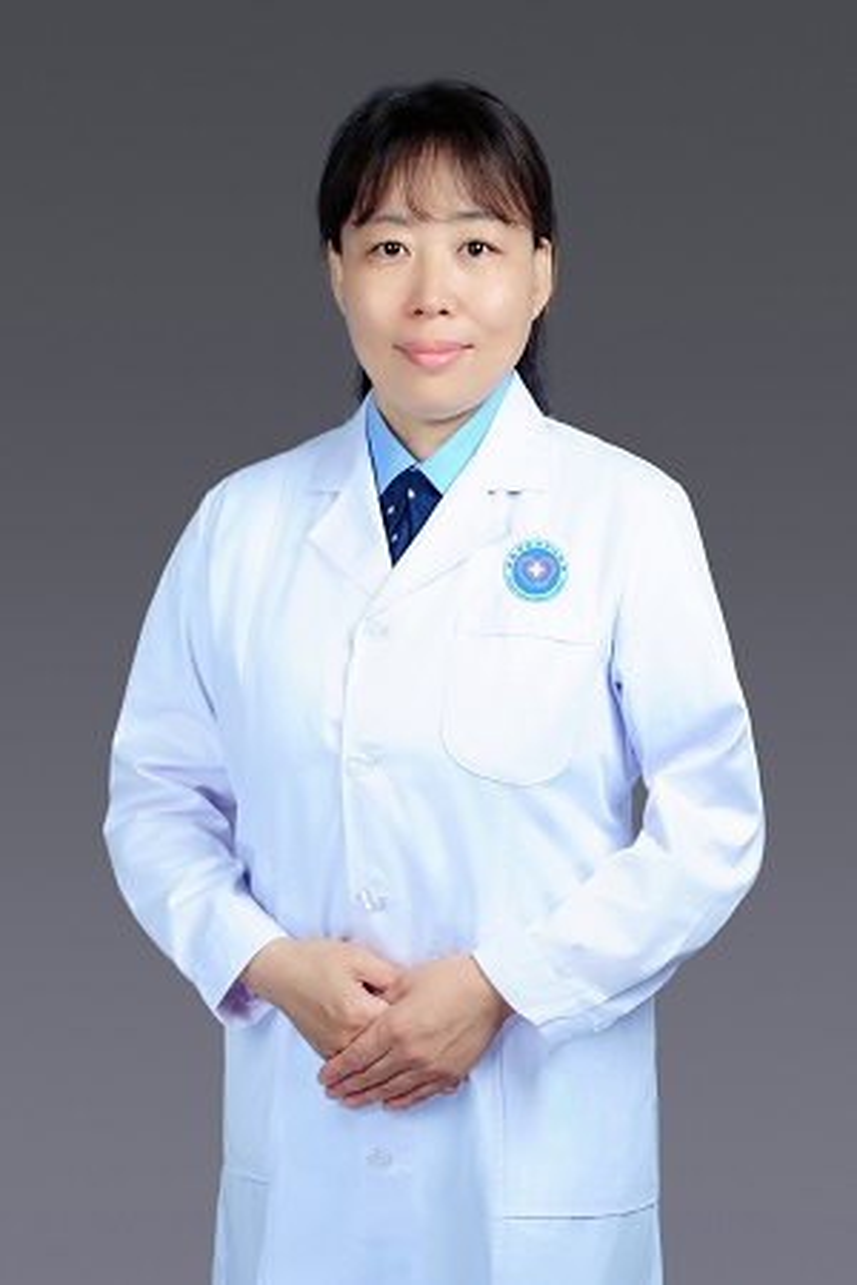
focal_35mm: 50
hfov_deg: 27.0
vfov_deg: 39.6
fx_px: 1785
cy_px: 642
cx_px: 428
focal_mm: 50
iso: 200
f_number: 10
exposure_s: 1/125
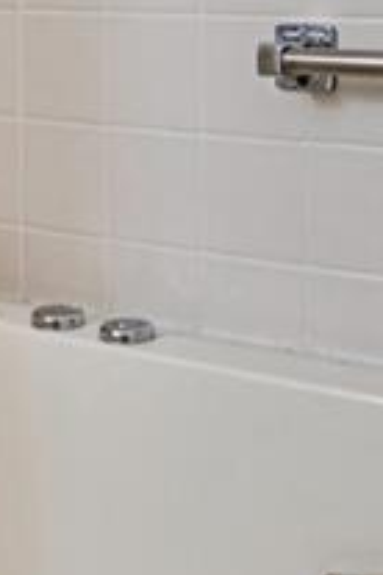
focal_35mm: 81
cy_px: -31
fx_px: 1293
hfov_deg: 16.9
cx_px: 210
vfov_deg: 23.7
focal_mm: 14
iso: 160
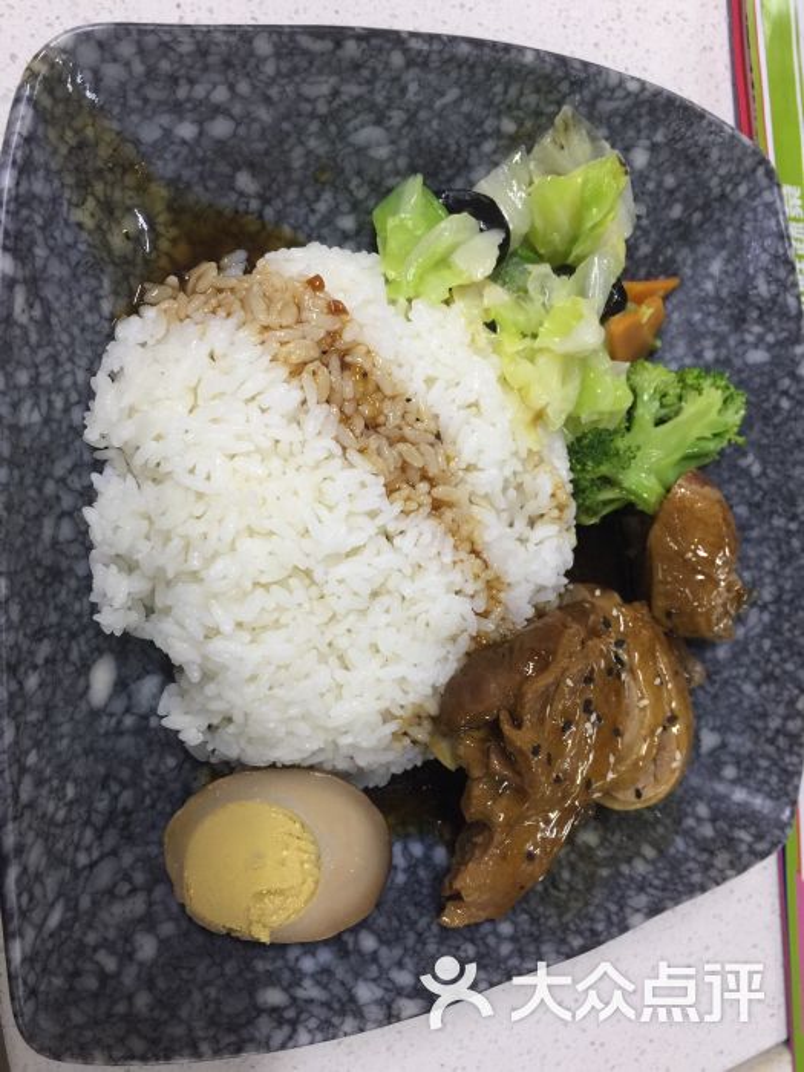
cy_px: 536
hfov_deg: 48.2
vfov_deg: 61.7
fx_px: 898
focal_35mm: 29
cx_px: 402
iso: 100
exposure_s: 1/17
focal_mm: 4.15
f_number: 2.2
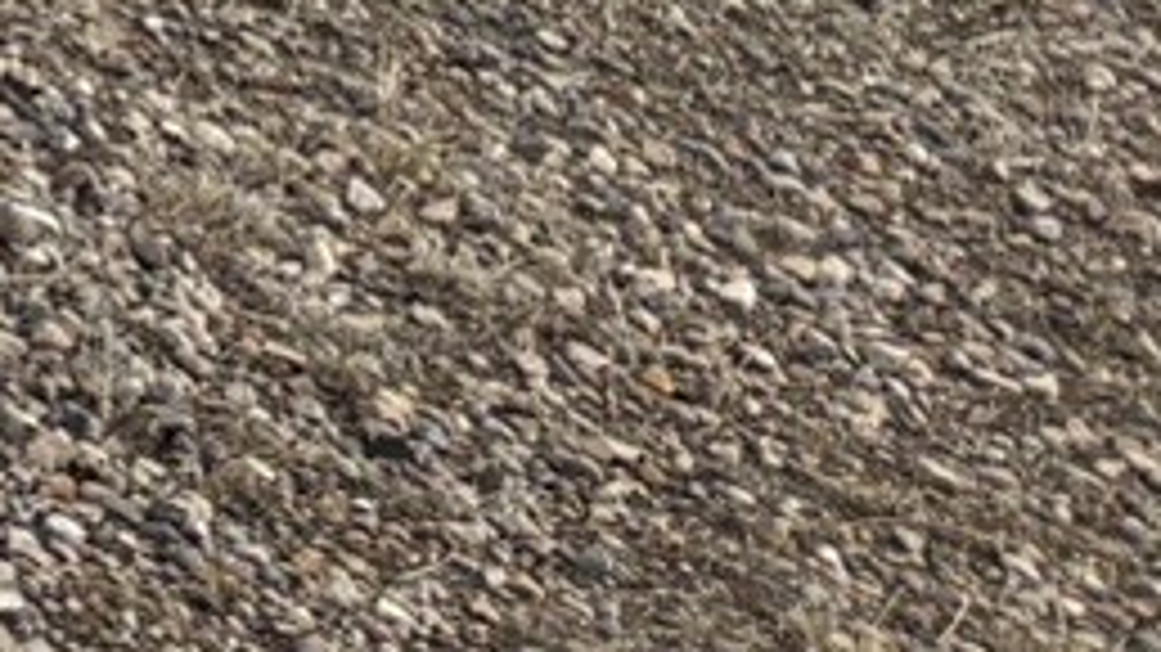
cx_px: -3429
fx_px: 6925
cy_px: -2491
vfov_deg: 4.6
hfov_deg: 7.2
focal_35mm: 225
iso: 50
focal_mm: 5.96
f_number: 1.6
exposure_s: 1/7813
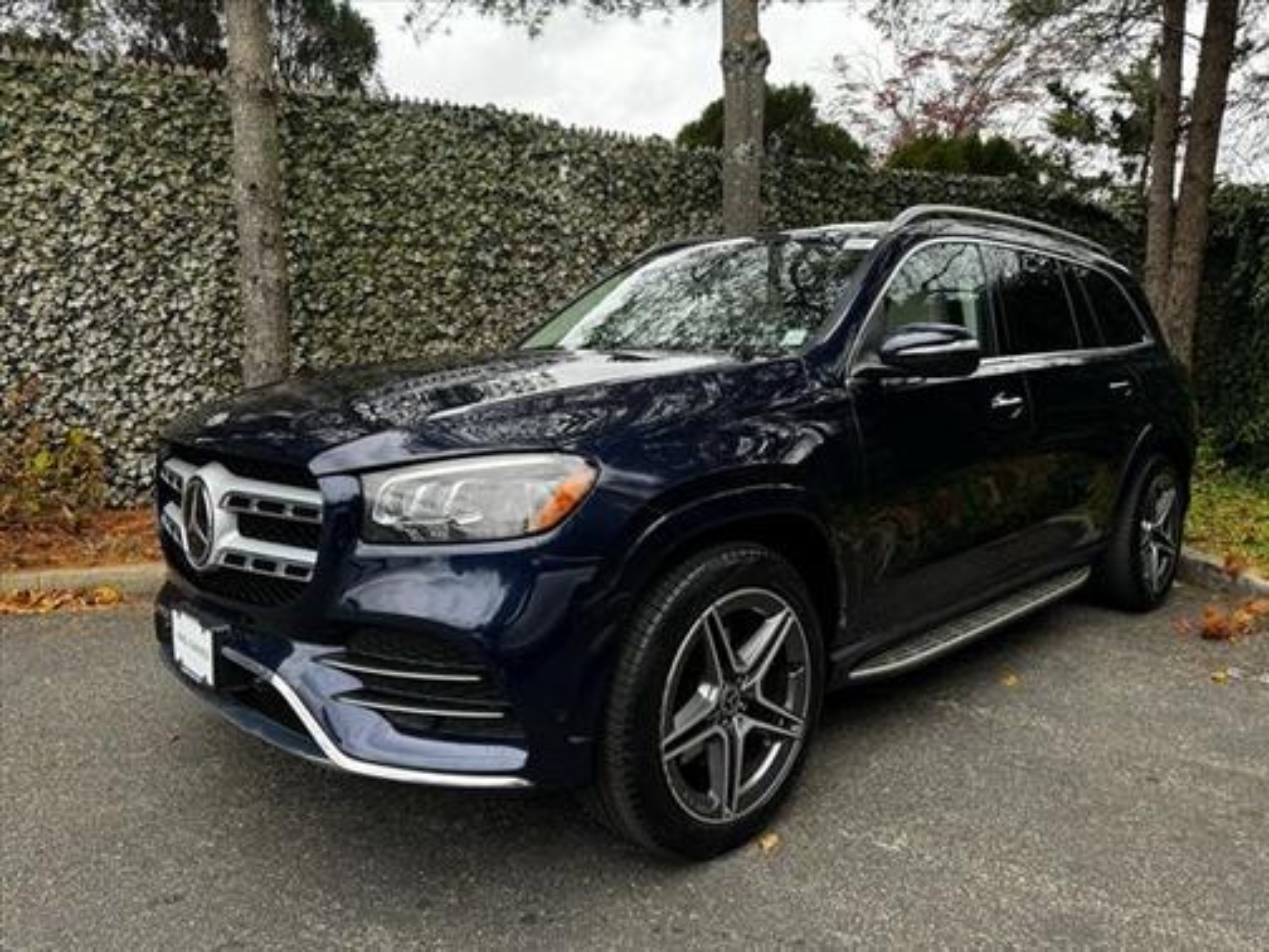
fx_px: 880
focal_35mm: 24
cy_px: 476
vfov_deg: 56.8
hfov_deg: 71.6
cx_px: 634
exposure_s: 1/163
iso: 64
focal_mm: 6.76
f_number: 1.78
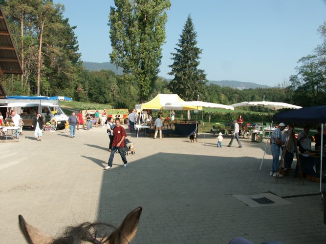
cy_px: 122
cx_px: 163
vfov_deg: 49.7
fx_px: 264
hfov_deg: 63.5
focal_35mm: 28
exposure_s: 1/250
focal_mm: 7.32
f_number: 6.7
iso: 100
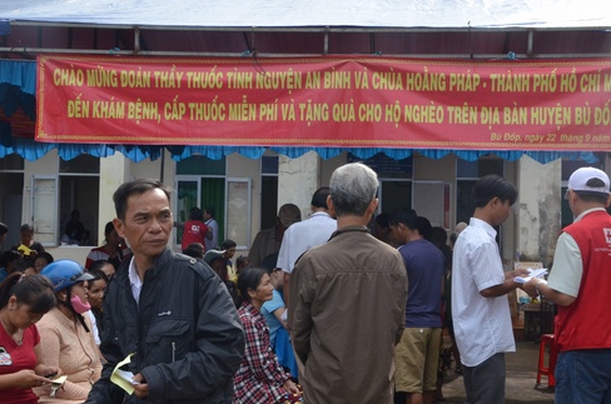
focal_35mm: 60
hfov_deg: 33.5
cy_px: 194
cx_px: 332
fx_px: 1016
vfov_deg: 22.5
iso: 1000
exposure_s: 1/640
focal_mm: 30
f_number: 13
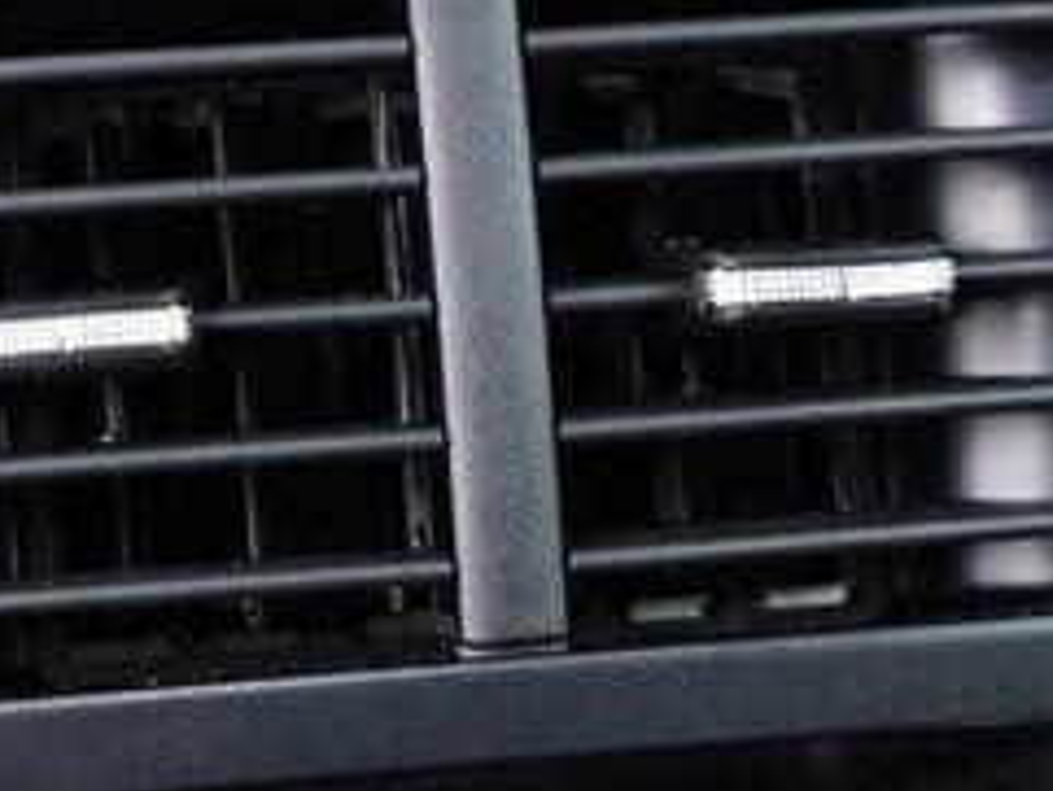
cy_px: 780
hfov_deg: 13.4
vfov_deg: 10.0
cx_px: 437
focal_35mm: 147
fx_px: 4474
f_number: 2.8
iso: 800
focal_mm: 24
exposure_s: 1/40
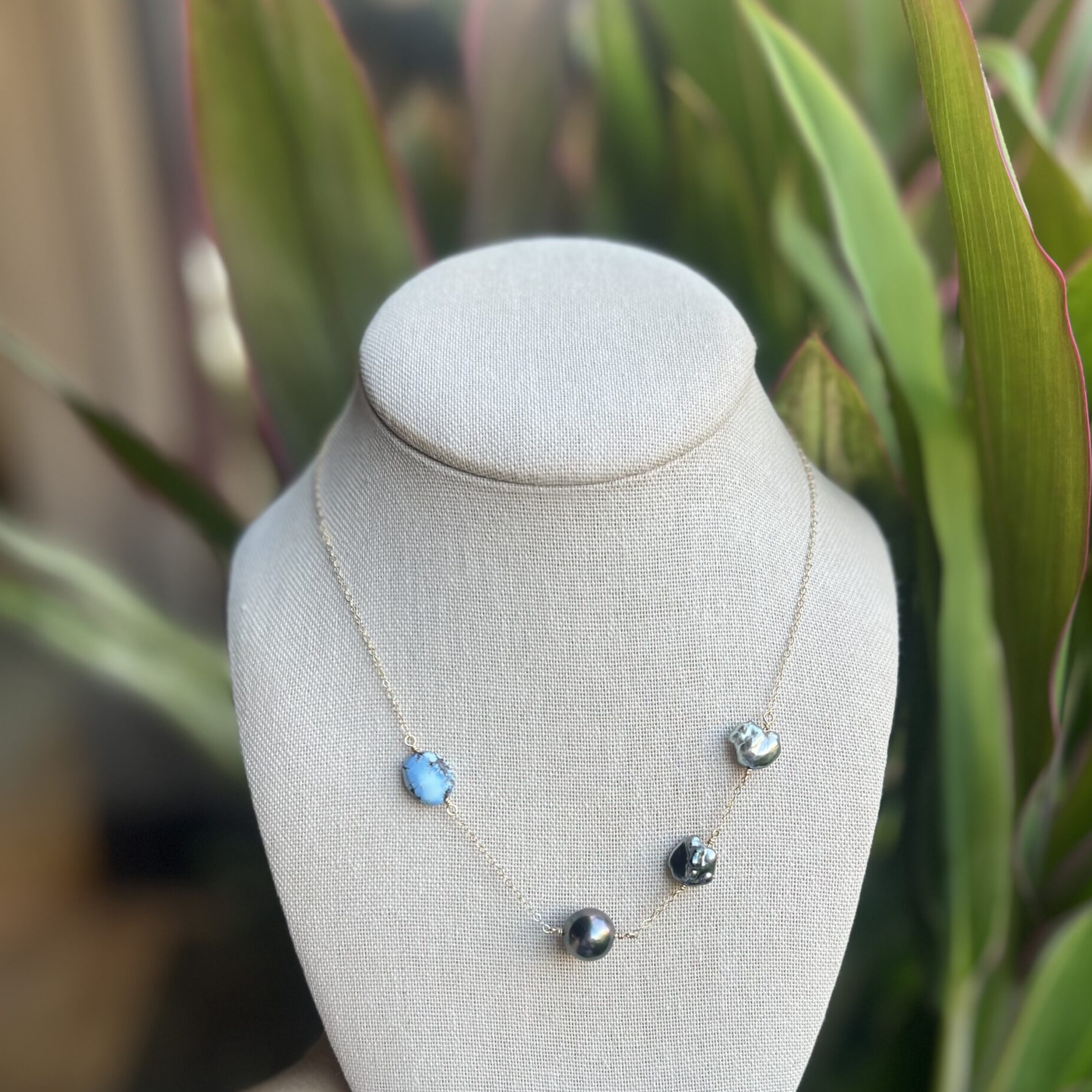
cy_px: 739
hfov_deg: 51.1
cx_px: 558
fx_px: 1142
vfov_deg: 50.1
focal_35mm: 32
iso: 40
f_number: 1.5
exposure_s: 1/217
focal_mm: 5.7
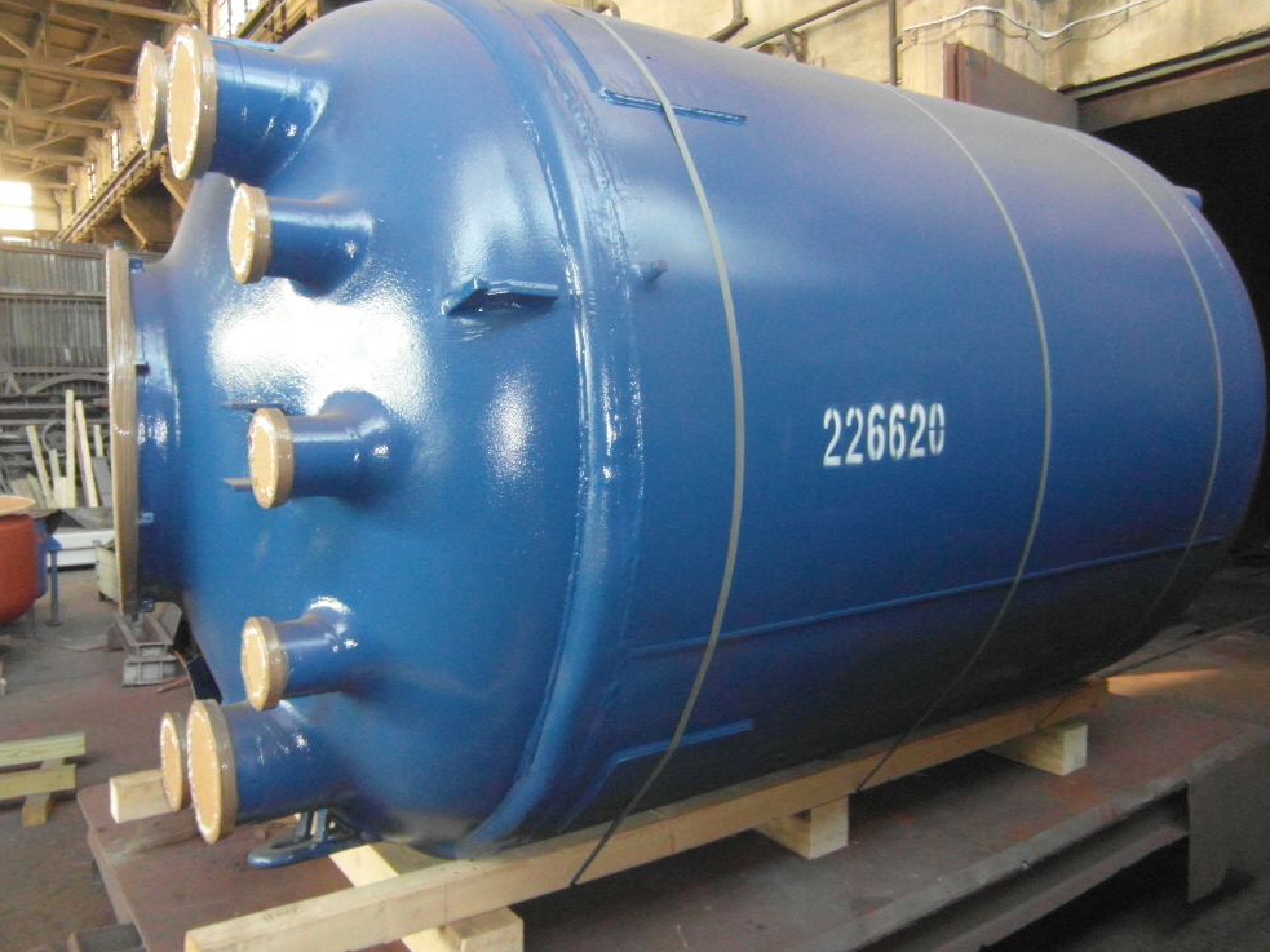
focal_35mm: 25
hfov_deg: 69.4
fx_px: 917
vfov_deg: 54.9
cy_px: 466
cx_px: 627
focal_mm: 4
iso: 640
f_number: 3.2
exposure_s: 1/30
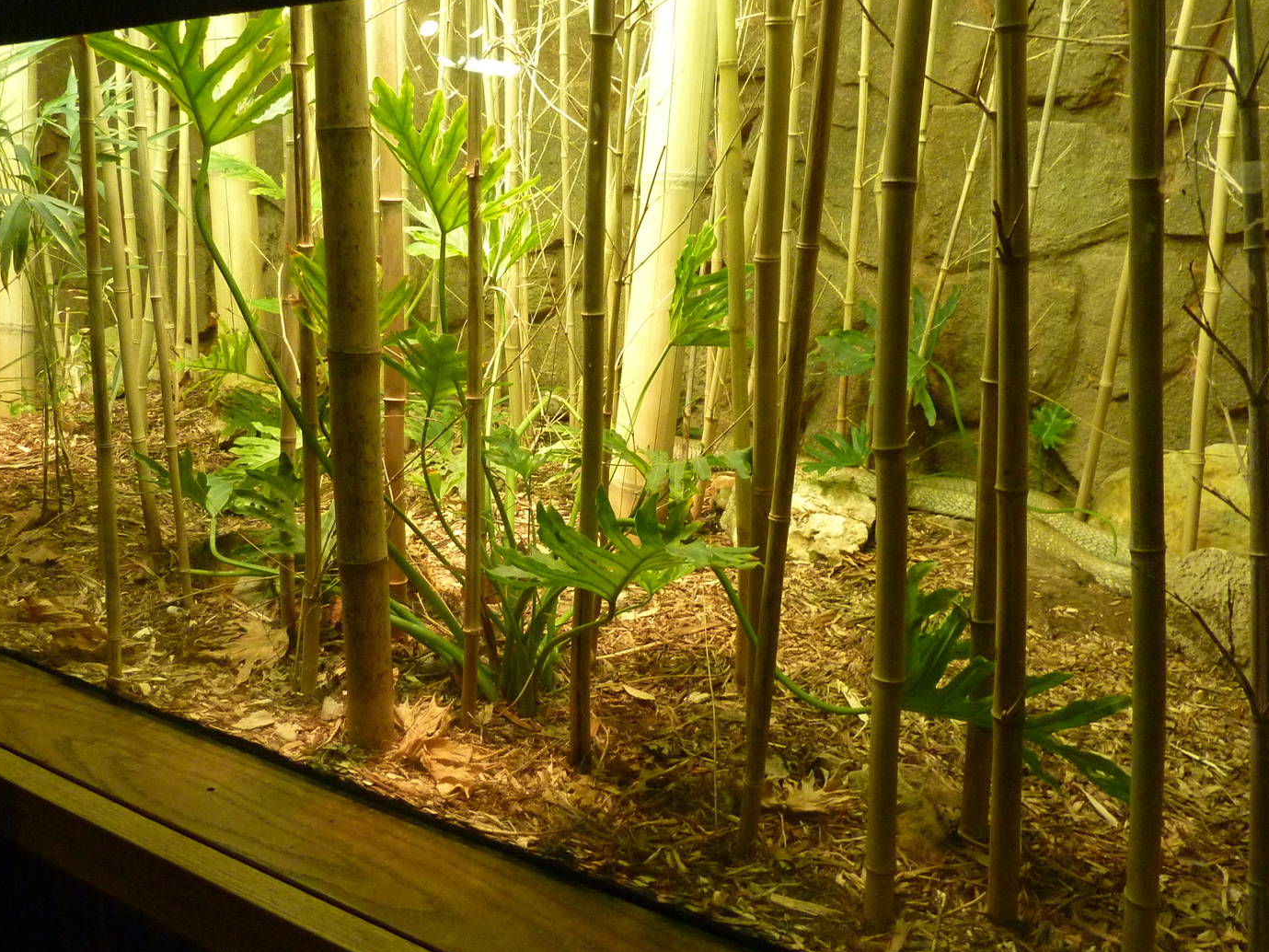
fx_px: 1063
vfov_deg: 48.1
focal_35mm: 29
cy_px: 424
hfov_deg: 61.6
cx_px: 581
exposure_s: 1/20
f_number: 3.3
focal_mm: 4.1
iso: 400
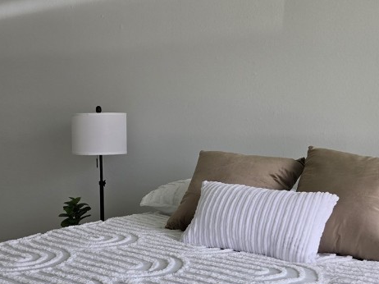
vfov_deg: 28.5
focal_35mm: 51
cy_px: 171
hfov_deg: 36.3
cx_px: 76
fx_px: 558
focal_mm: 5.4
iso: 32
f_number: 1.8
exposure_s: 1/180
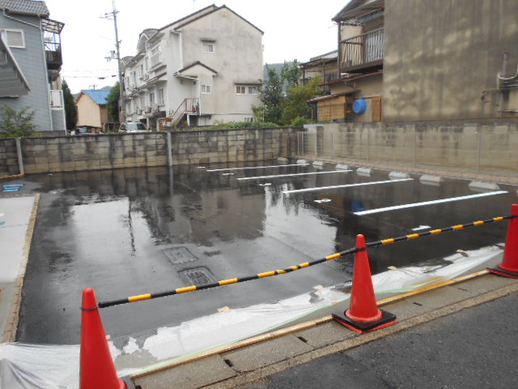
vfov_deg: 53.1
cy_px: 194
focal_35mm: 26
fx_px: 389
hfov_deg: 67.3
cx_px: 259
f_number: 3.2
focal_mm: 4.6
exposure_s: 1/200
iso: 80
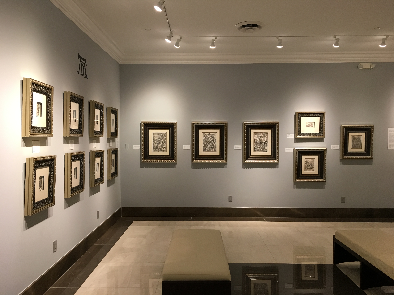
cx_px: 197
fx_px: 330
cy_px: 148
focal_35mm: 29
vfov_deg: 48.2
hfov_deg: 61.7
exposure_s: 1/30
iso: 40
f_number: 2.2
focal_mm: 4.15
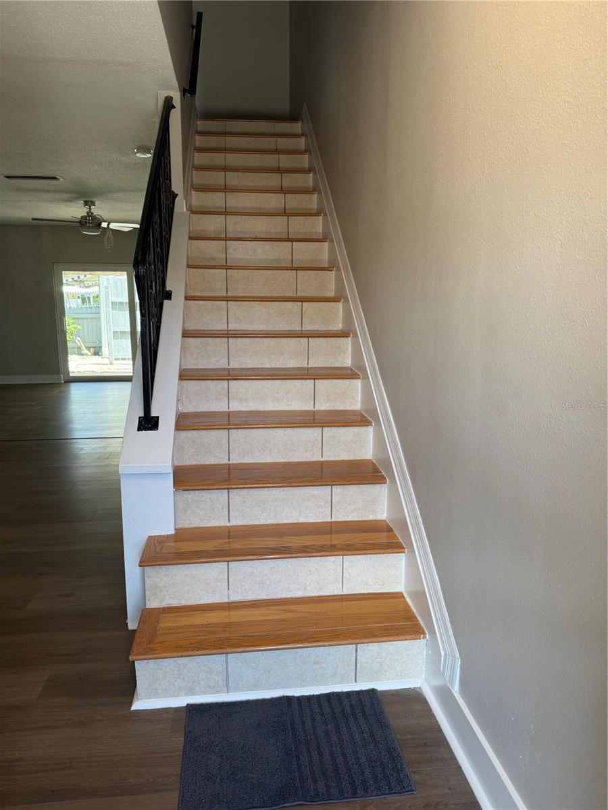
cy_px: 405
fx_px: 562
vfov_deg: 71.6
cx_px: 304
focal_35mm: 24
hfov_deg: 56.8
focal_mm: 6.76
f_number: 1.78
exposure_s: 1/120
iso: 125
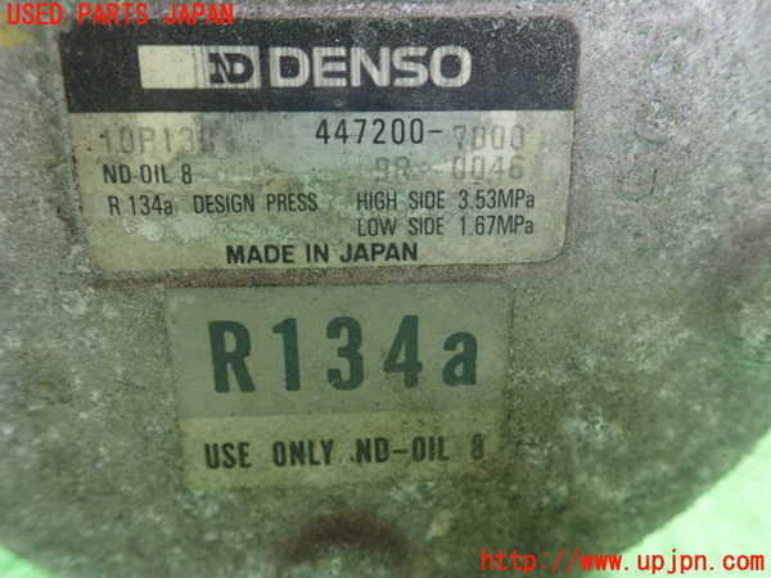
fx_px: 668
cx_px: 386
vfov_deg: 46.8
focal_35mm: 30
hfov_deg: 60.0
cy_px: 289
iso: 800
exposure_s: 1/30
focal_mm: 5.5
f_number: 2.3
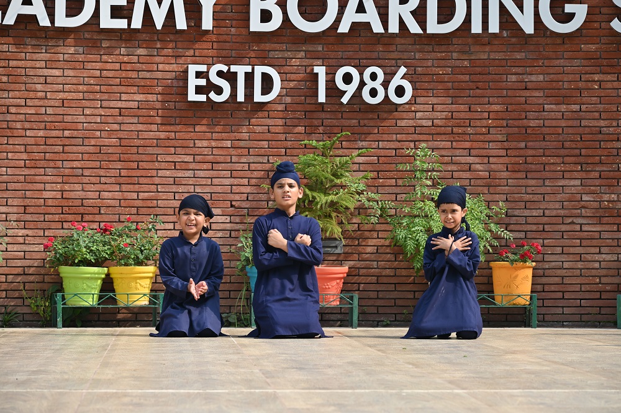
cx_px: 310
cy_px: 206
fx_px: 2069
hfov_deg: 17.1
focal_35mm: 120
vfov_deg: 11.4
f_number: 7.1
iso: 125
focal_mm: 120
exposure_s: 1/200
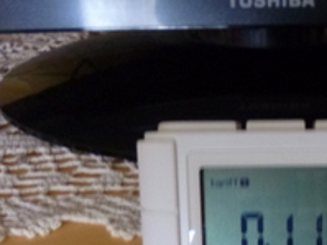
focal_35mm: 58
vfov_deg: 23.9
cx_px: 283
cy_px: 257
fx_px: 548
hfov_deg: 31.9
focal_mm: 4.3
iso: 400
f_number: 2.5
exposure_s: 1/5
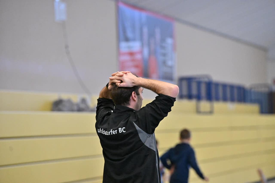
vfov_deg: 7.8
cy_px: 92
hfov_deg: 11.7
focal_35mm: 175
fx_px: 1337
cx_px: 138
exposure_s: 1/1000
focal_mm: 175
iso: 8000
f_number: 3.5
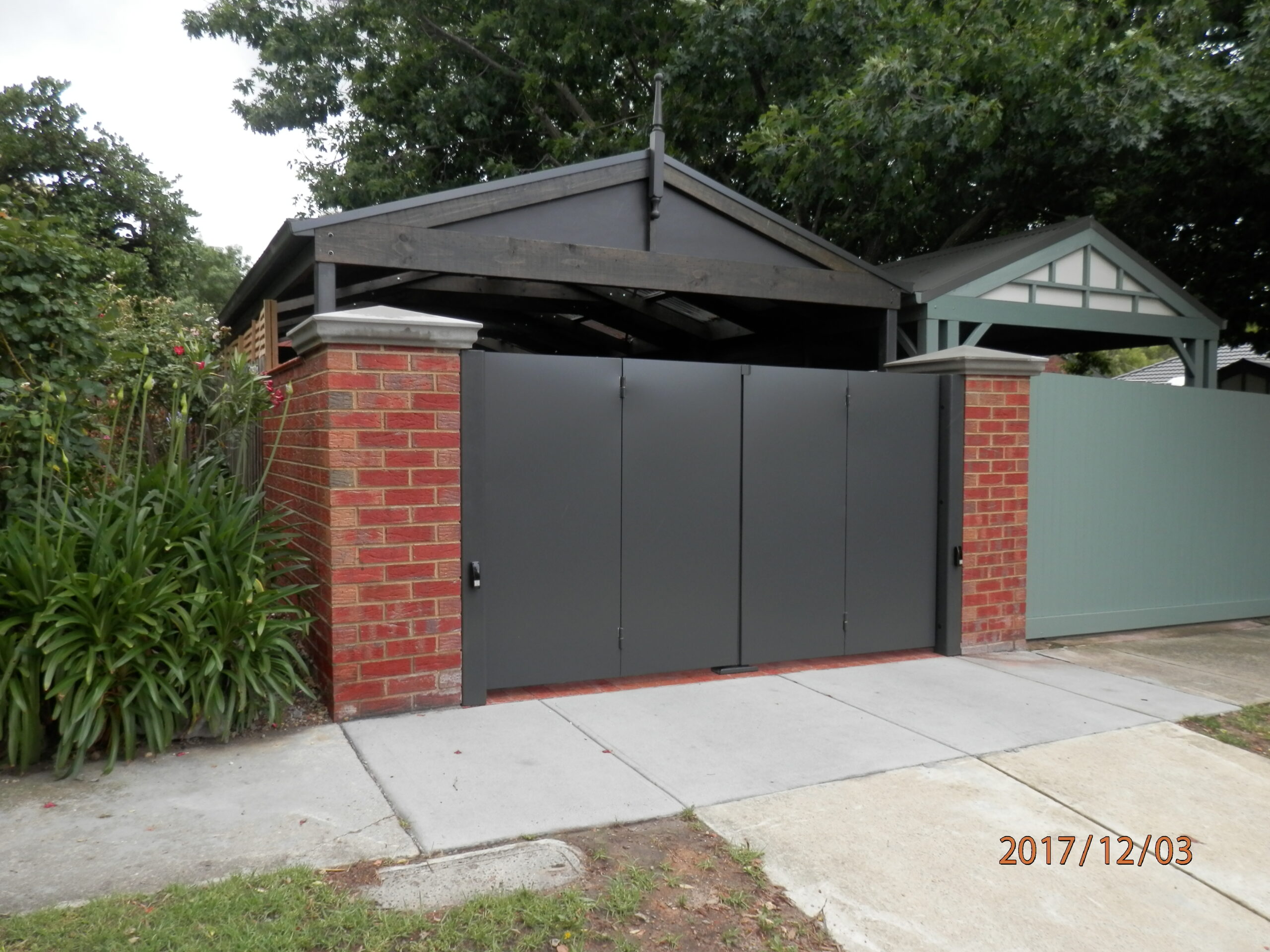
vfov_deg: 54.9
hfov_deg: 69.4
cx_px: 635
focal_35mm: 25
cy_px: 476
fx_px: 917
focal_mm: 4.5
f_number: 3
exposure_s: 1/320
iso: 80
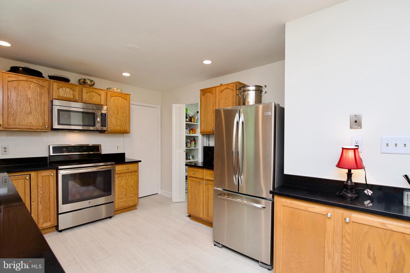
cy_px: 136
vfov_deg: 73.7
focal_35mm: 16
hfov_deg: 96.7
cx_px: 205
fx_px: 182
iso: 320
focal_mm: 11
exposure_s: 1/30
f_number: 7.1
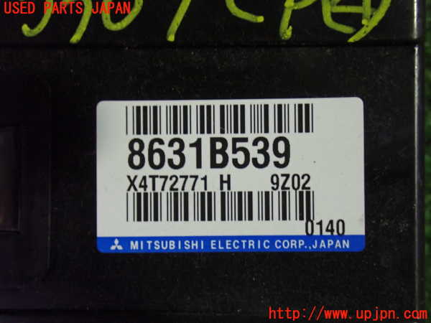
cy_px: 162
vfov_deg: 25.2
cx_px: 216
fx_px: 722
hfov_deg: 33.2
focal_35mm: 58
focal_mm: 10.35
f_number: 3.5
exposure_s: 1/60
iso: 1250
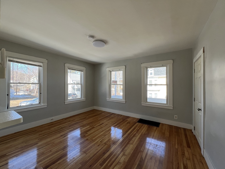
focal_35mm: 13
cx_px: 112
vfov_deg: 89.9
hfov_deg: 106.2
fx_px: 84
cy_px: 84
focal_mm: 1.57
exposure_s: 1/99
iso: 40
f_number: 1.8
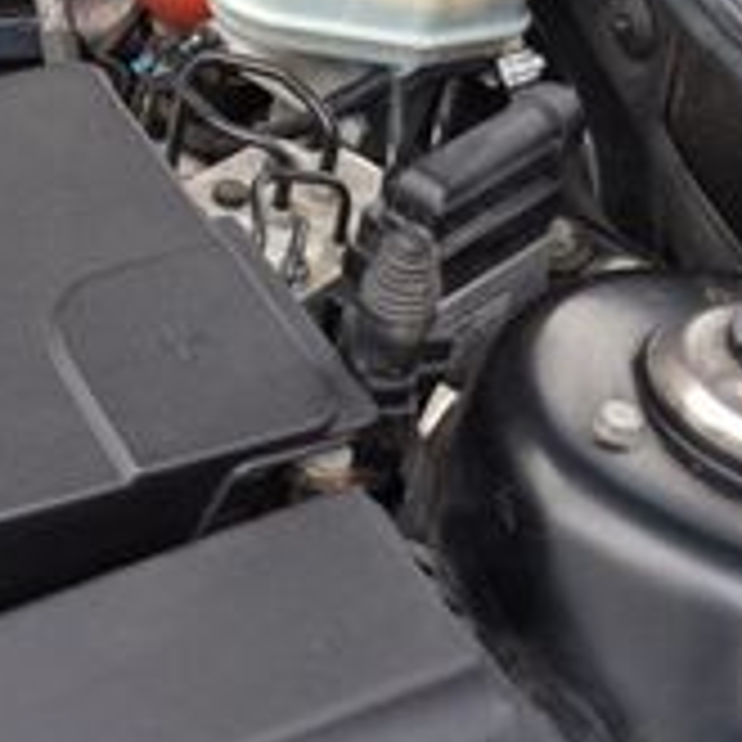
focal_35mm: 99
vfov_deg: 17.4
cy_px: 162
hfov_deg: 16.2
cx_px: -342
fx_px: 2401
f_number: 4
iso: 450
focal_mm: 20
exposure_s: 1/60
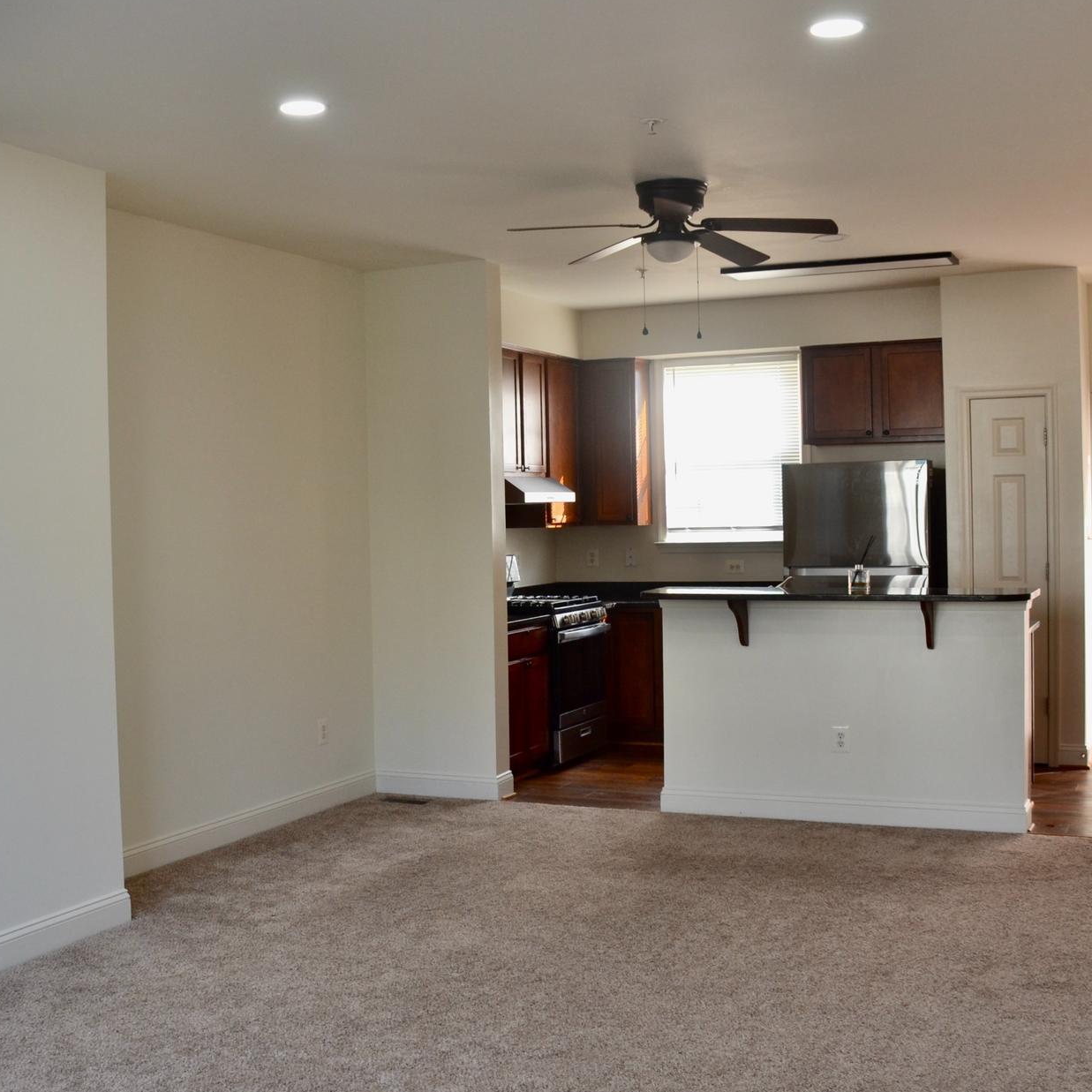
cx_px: 456
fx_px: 1356
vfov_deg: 43.9
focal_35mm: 38
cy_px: 564
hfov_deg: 43.7
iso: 250
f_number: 5.6
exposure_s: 1/60
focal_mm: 18
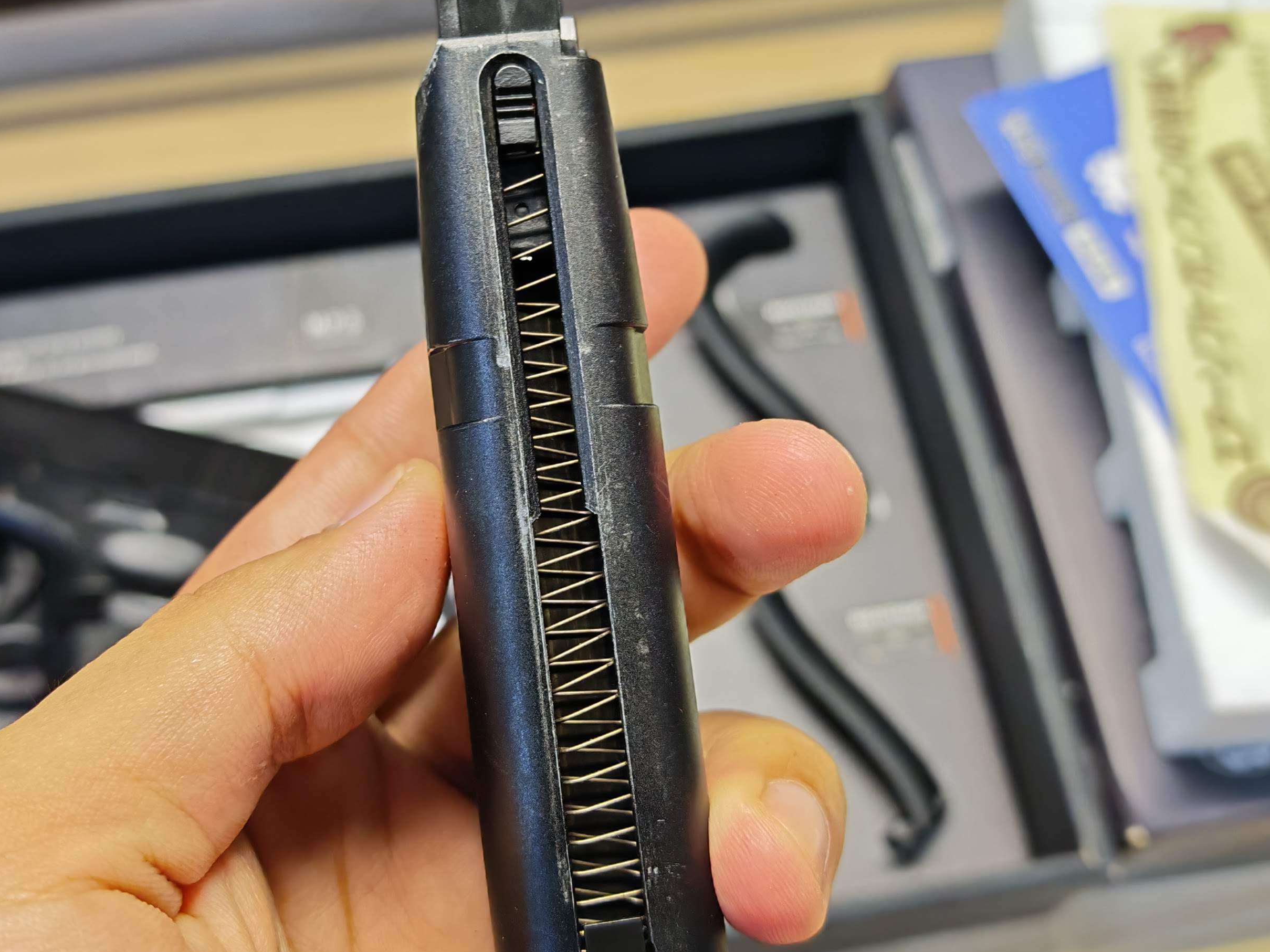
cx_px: 569
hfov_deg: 46.7
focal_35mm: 40
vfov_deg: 35.9
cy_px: 401
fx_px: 1467
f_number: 2
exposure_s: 1/100
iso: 125
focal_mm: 6.83
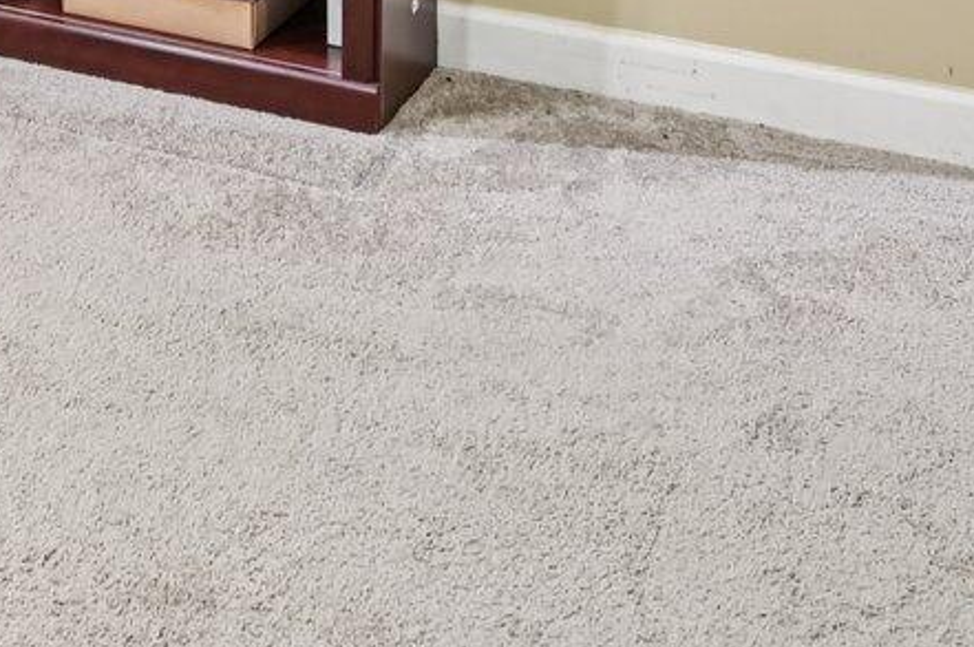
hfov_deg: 29.0
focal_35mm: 65
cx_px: 4
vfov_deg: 16.5
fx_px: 1757
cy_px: -605
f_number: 4
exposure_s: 1/10
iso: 400
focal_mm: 14
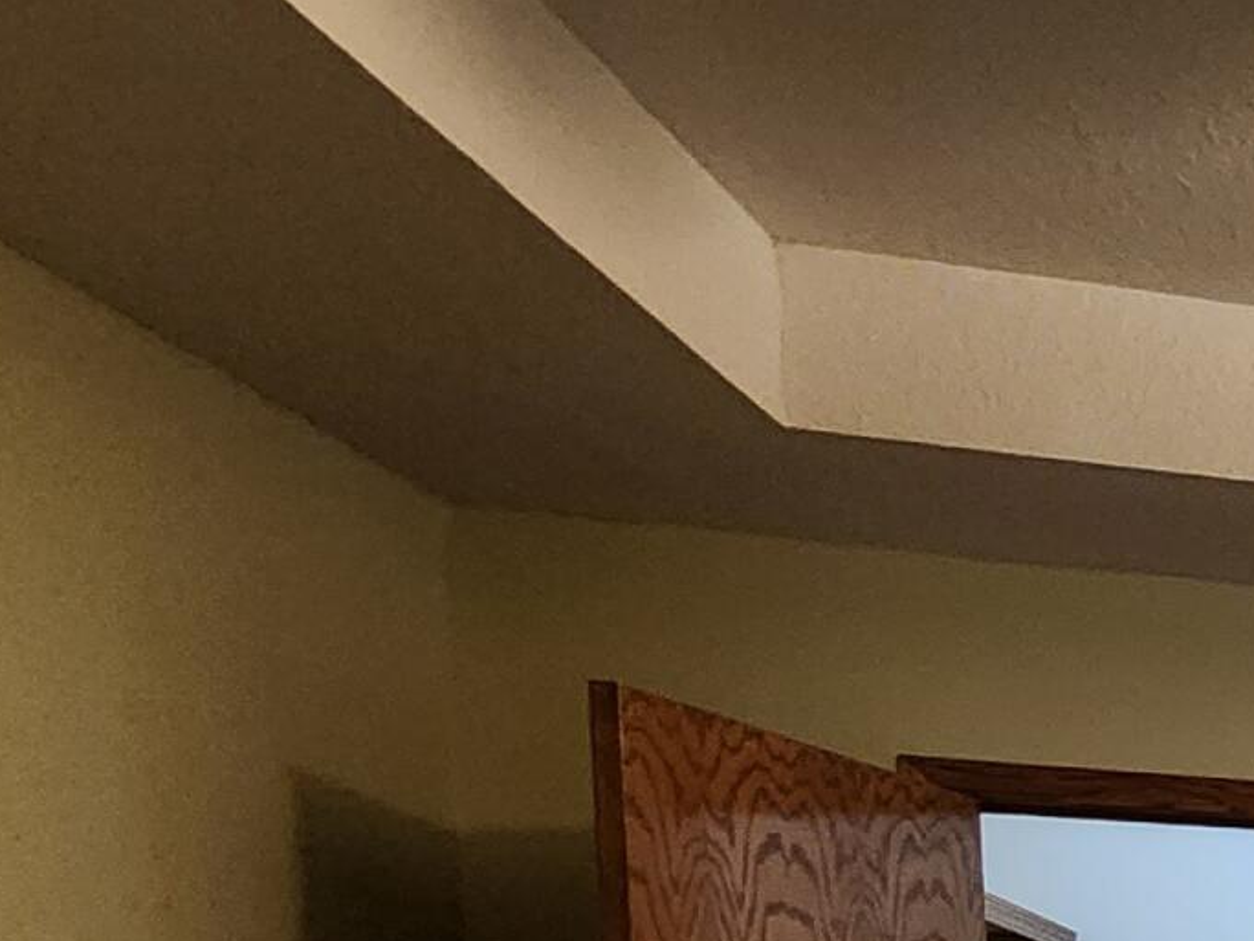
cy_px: 1444
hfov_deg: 18.5
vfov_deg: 21.3
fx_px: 2065
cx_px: 2590
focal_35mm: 57
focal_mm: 2.2
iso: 400
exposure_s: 1/30
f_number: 2.2
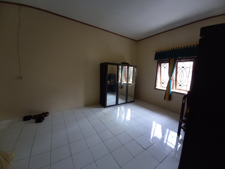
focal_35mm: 13
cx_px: 112
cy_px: 84
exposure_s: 1/25
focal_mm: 1.42
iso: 320
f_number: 2.2
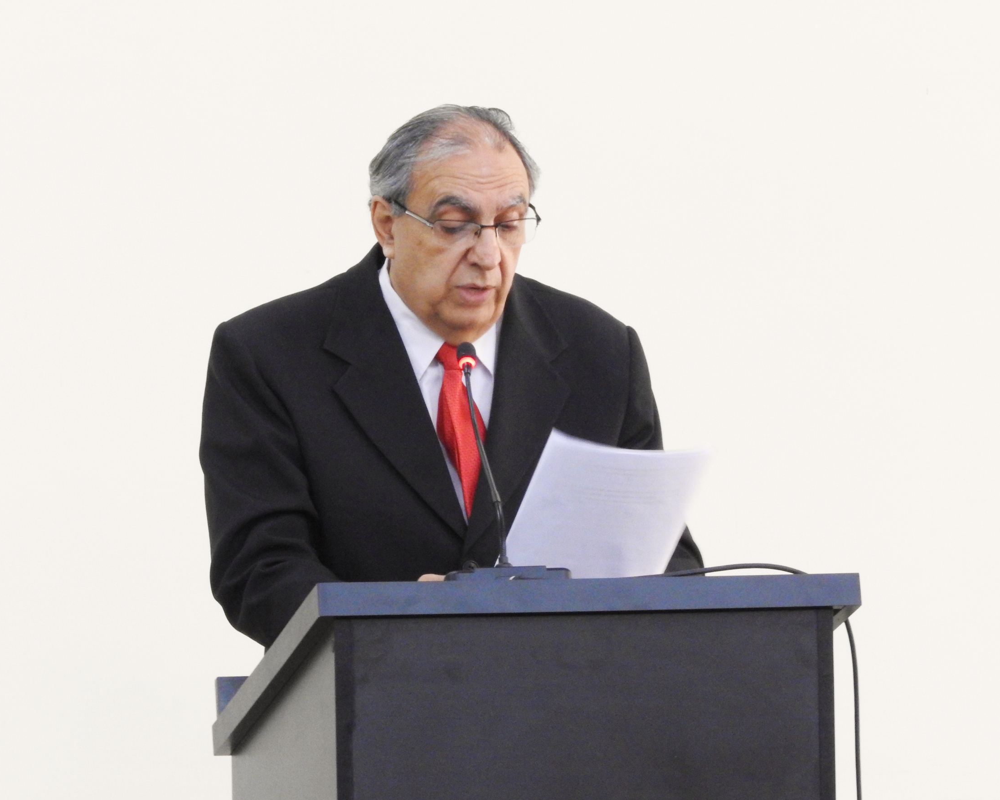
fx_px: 6186
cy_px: 401
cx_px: 497
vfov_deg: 7.4
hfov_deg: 9.2
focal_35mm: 209
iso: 800
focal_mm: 35.8
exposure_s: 1/5
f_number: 7.6
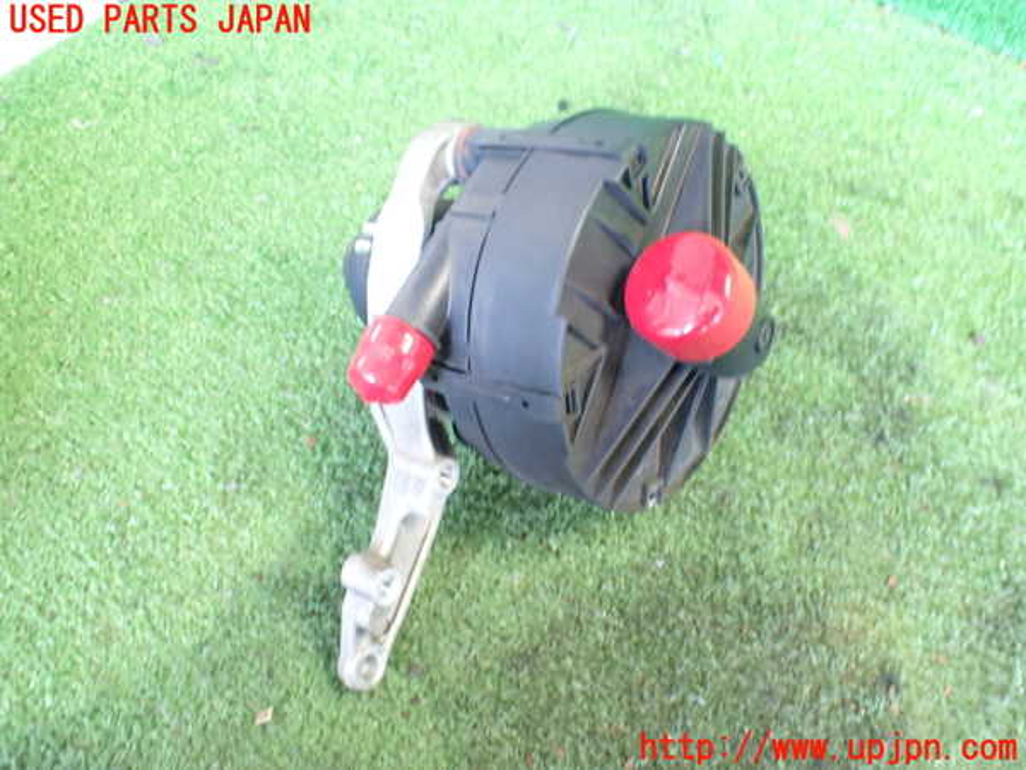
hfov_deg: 60.0
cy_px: 385
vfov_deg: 46.8
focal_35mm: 30
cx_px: 513
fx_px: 889
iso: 1000
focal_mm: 5.4
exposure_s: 1/30
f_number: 2.3
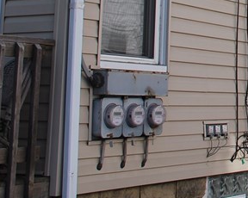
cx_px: 396
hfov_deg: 16.2
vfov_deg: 14.0
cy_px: -47
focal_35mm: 106
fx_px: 777
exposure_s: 1/200
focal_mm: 20
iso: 100
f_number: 7.1
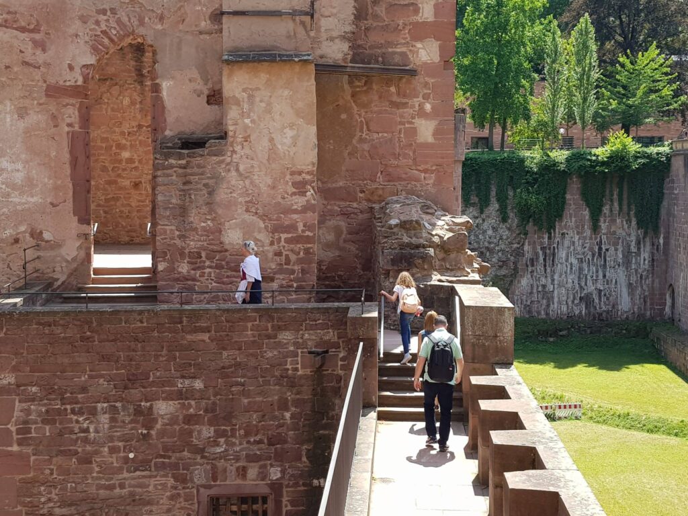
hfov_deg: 67.3
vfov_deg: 53.1
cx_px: 344
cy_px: 258
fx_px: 517
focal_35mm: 26
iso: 40
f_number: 1.7
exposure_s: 1/680
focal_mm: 4.2
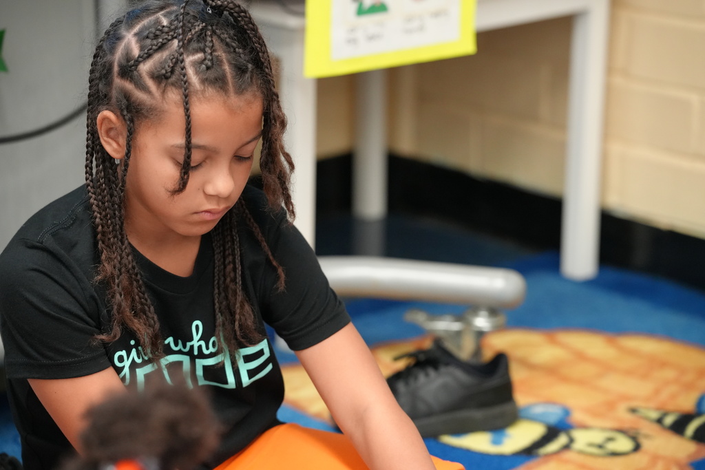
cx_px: 352
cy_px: 235
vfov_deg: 10.0
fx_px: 2685
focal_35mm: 137
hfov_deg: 15.0
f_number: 4
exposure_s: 1/160
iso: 6400
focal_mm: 137.1
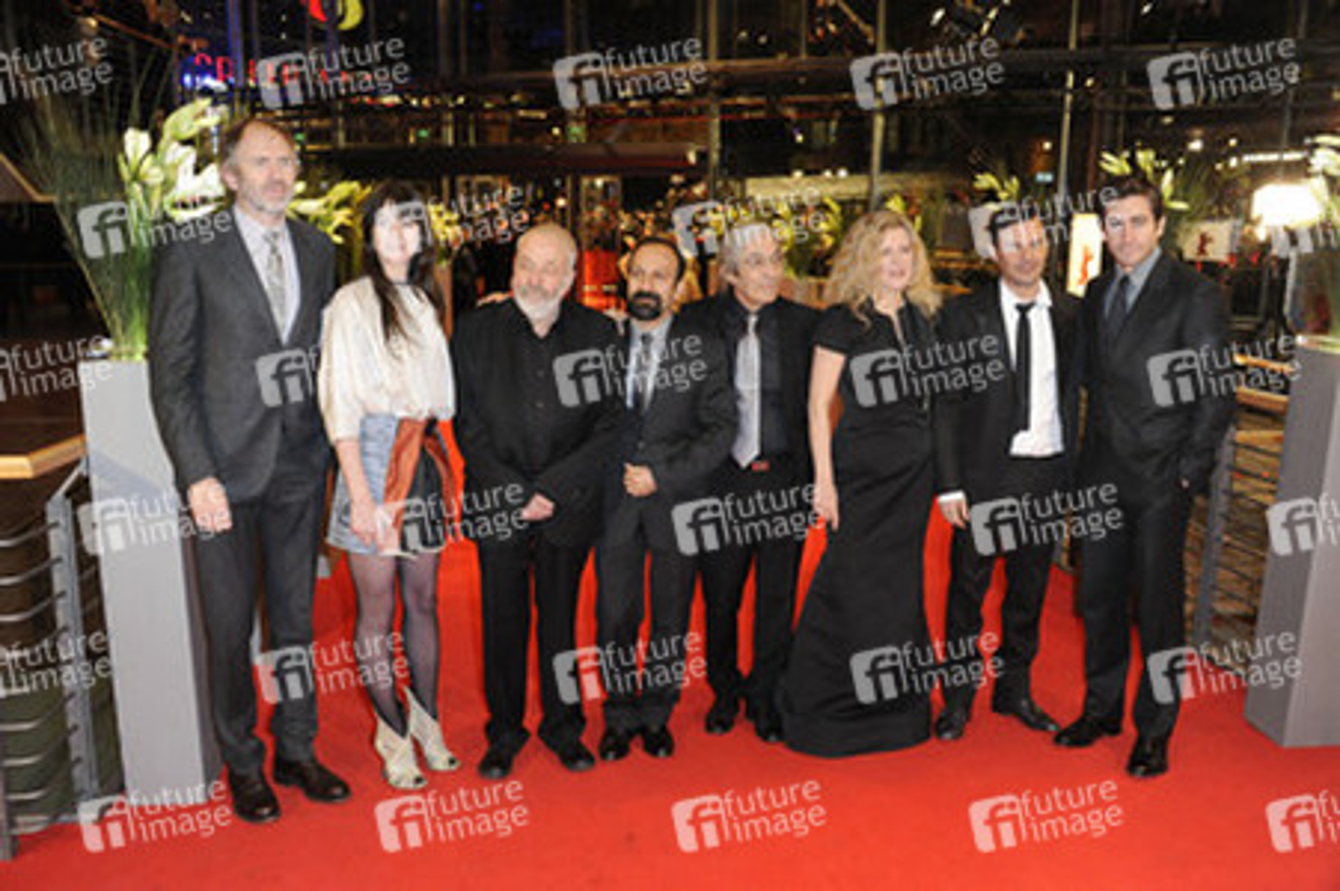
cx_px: 670
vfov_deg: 41.1
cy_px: 446
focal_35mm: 32
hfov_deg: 58.8
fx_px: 1190
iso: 3200
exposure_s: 1/160
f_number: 5.6
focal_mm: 32
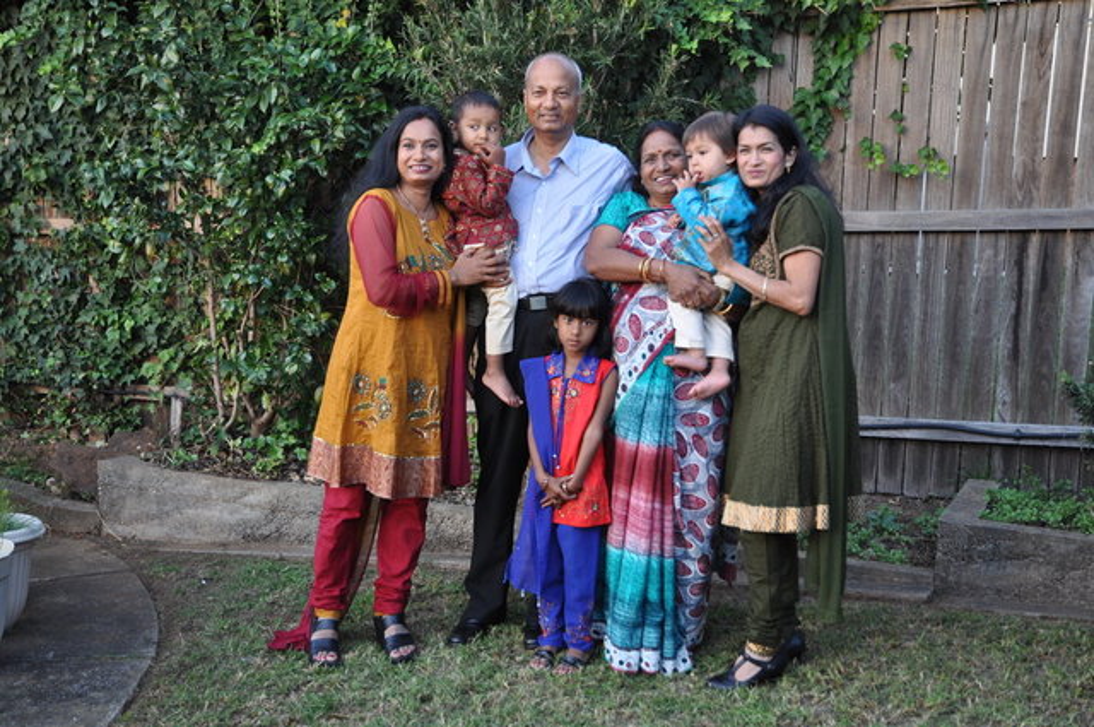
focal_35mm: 46
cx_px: 547
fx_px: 1411
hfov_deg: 42.4
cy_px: 364
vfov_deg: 28.9
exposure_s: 1/100
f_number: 5
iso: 400
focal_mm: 31
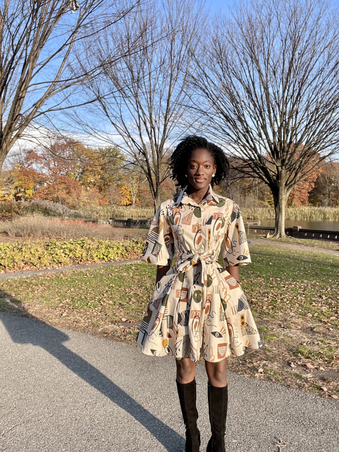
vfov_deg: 60.0
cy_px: 226
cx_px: 170
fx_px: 392
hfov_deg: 46.8
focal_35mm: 30
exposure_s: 1/474
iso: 25
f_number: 2.2
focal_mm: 2.71
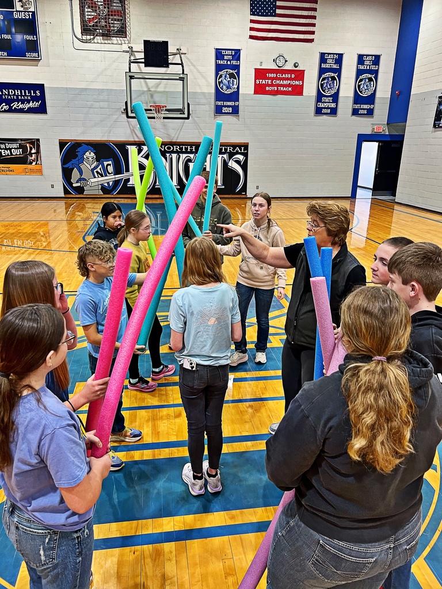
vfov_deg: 67.3
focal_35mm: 26
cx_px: 221
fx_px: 443
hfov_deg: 53.1
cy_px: 294
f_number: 1.5
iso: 100
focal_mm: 5.7
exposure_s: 1/120
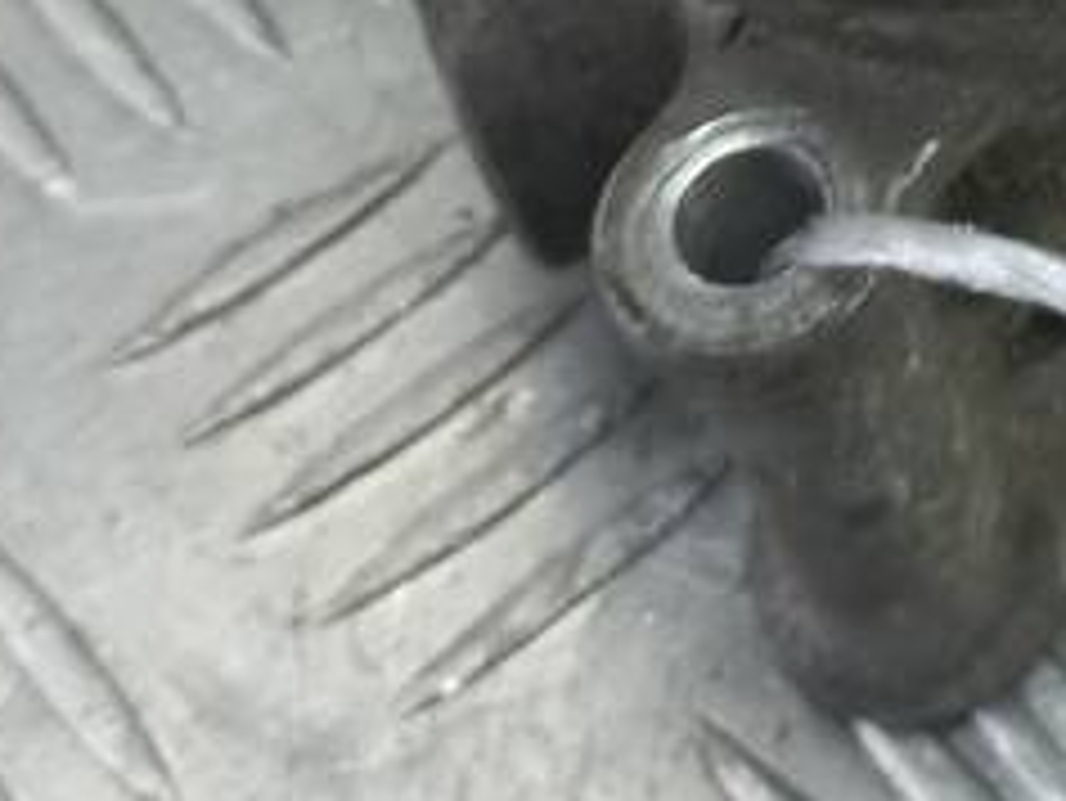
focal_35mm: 108
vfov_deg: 12.6
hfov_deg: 17.3
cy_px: -594
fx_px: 3328
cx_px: 1300
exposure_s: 1/50
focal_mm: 4.6
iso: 64
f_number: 1.8
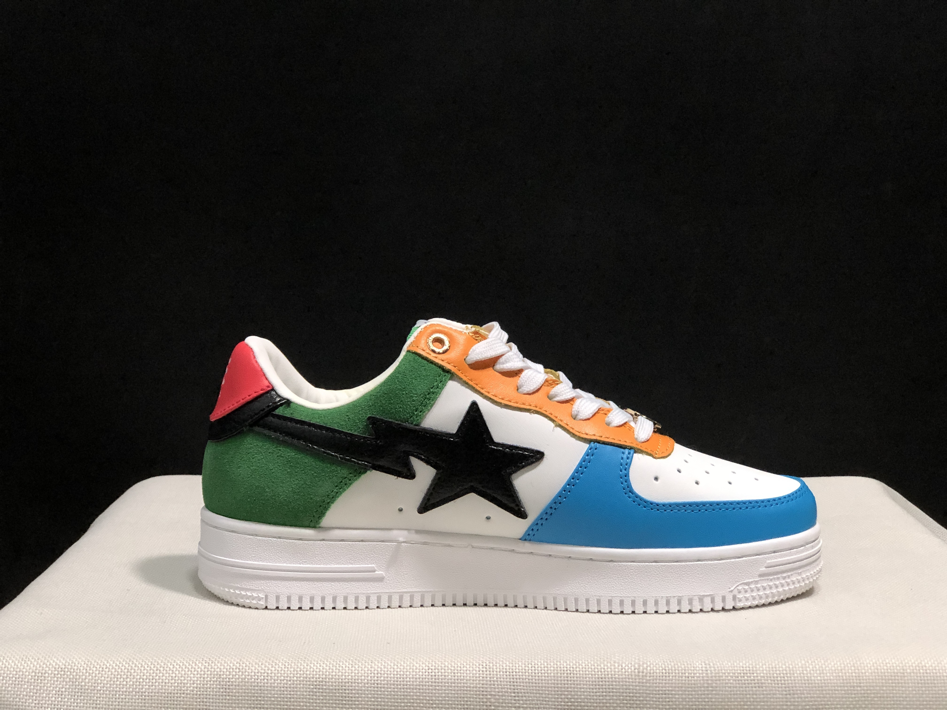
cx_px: 474
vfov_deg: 25.7
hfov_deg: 33.8
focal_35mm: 57
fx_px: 1559
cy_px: 355
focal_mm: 6.6
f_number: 2.8
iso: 64
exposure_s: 1/30
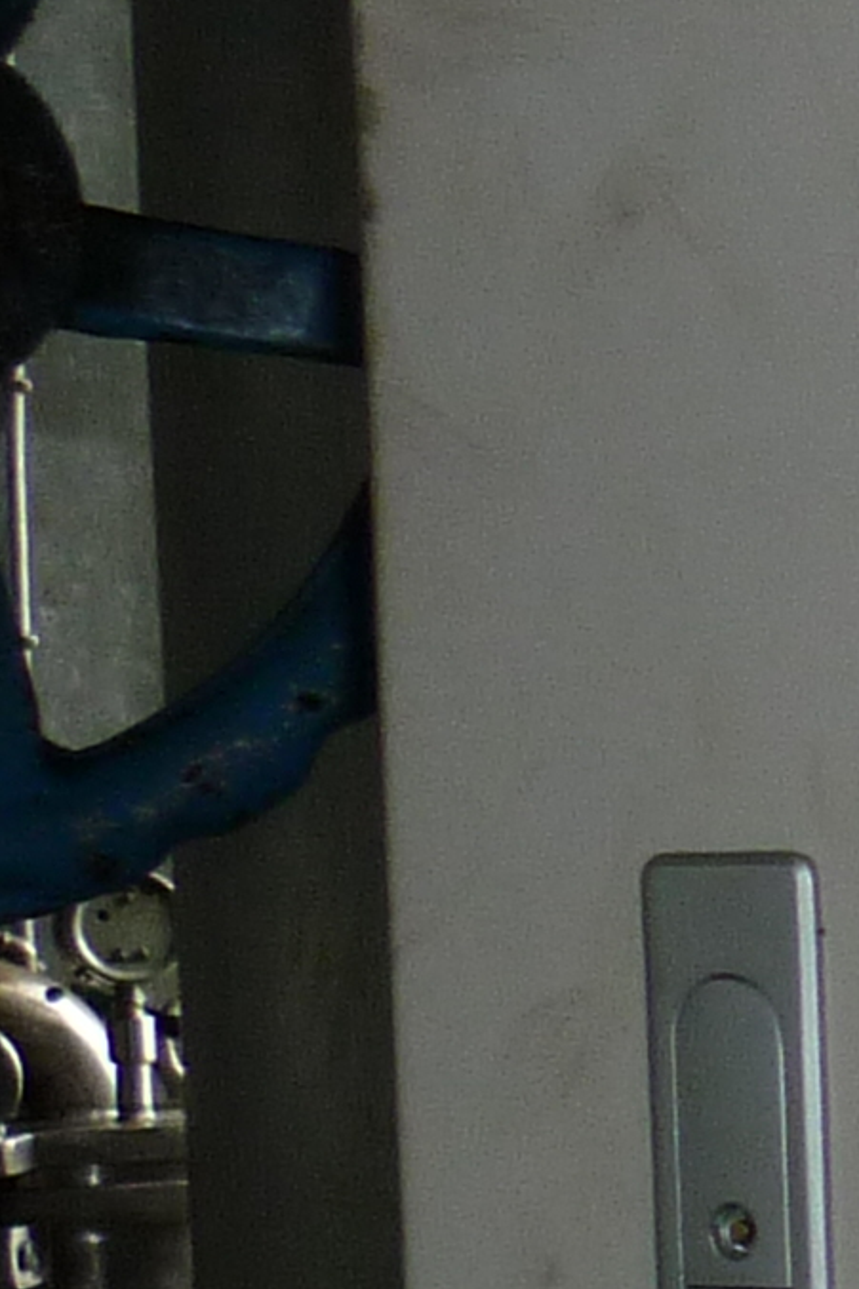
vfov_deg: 11.1
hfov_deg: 6.4
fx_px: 6624
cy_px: 1091
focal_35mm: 185
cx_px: 3131
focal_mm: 5.5
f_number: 2.8
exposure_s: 1/30
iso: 100
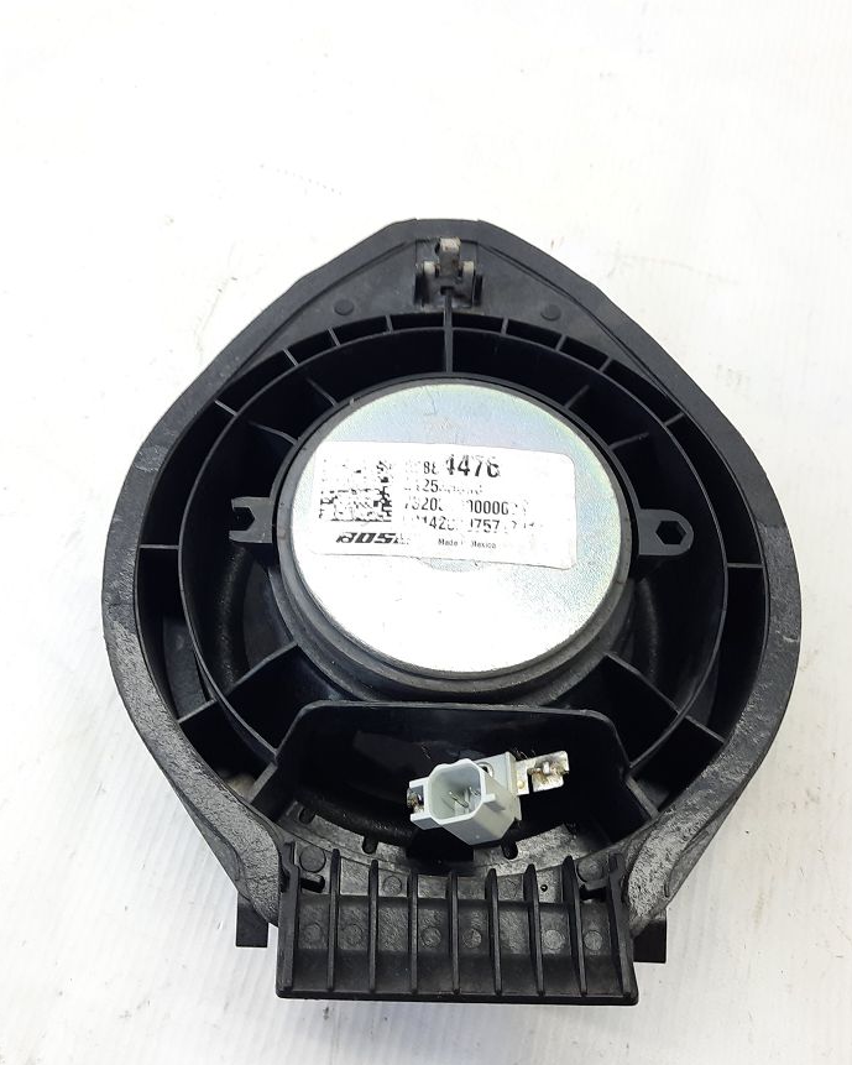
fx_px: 1071
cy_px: 516
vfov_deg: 52.8
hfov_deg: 43.2
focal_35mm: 34
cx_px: 343
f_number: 2
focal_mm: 4.6
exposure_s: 1/50
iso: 80
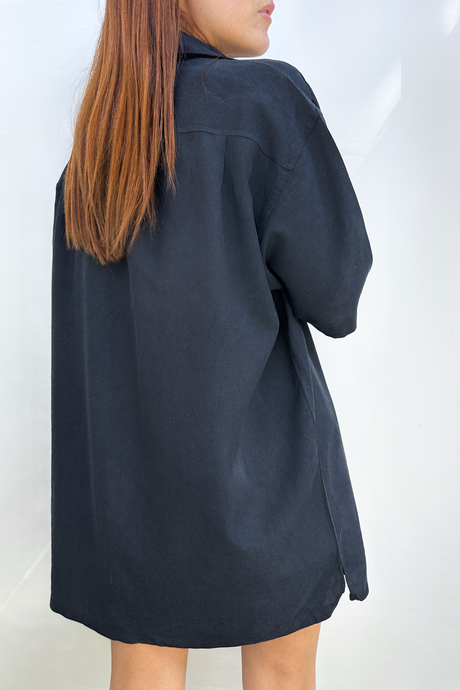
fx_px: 479
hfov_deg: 51.2
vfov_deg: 71.5
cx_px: 207
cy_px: 345
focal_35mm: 25
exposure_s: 1/250
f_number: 1.78
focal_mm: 6.86
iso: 80
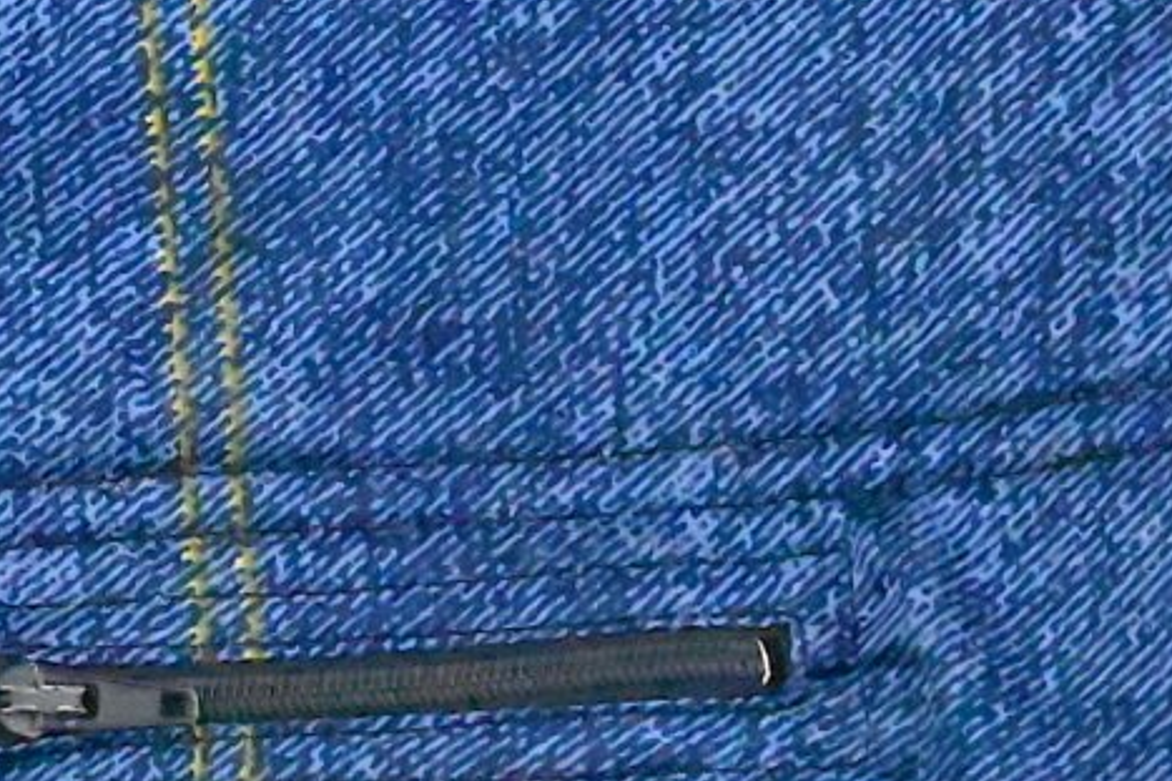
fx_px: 9372
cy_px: -79
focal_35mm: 288
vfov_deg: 4.8
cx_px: -1069
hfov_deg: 6.9
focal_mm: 70
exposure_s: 1/640
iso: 51200
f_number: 20
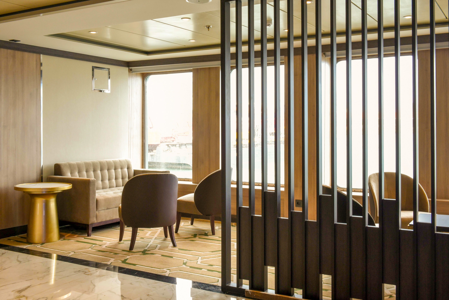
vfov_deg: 35.1
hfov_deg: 50.7
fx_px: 474
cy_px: 150
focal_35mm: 38
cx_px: 224
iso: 1000
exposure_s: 1/10
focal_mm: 38
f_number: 18
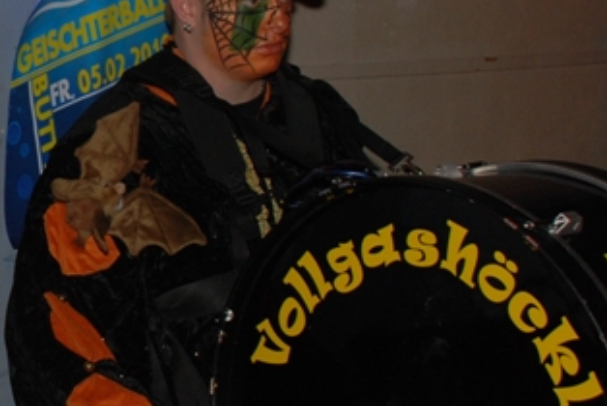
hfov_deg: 15.4
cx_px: -166
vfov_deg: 10.8
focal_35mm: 127
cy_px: 121
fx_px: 2143
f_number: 4
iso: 200
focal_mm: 26
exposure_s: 1/60
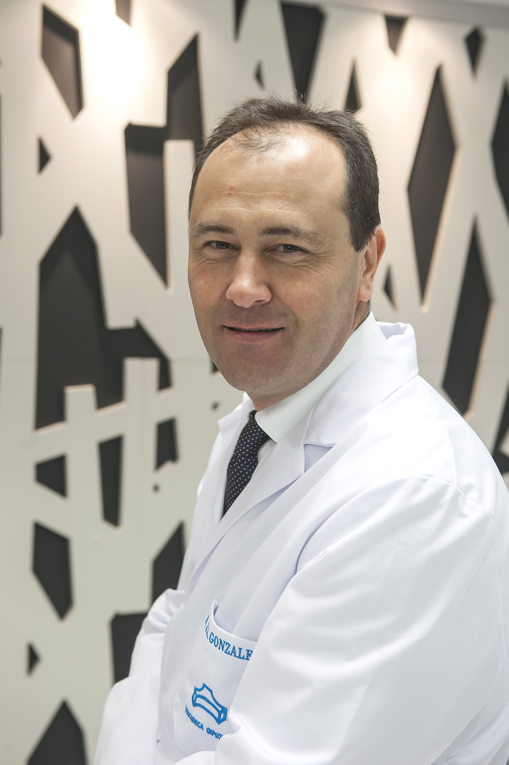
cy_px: 382
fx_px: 1168
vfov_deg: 36.3
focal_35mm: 55
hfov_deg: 24.6
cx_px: 254
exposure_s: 1/80
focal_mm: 55
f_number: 5
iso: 640
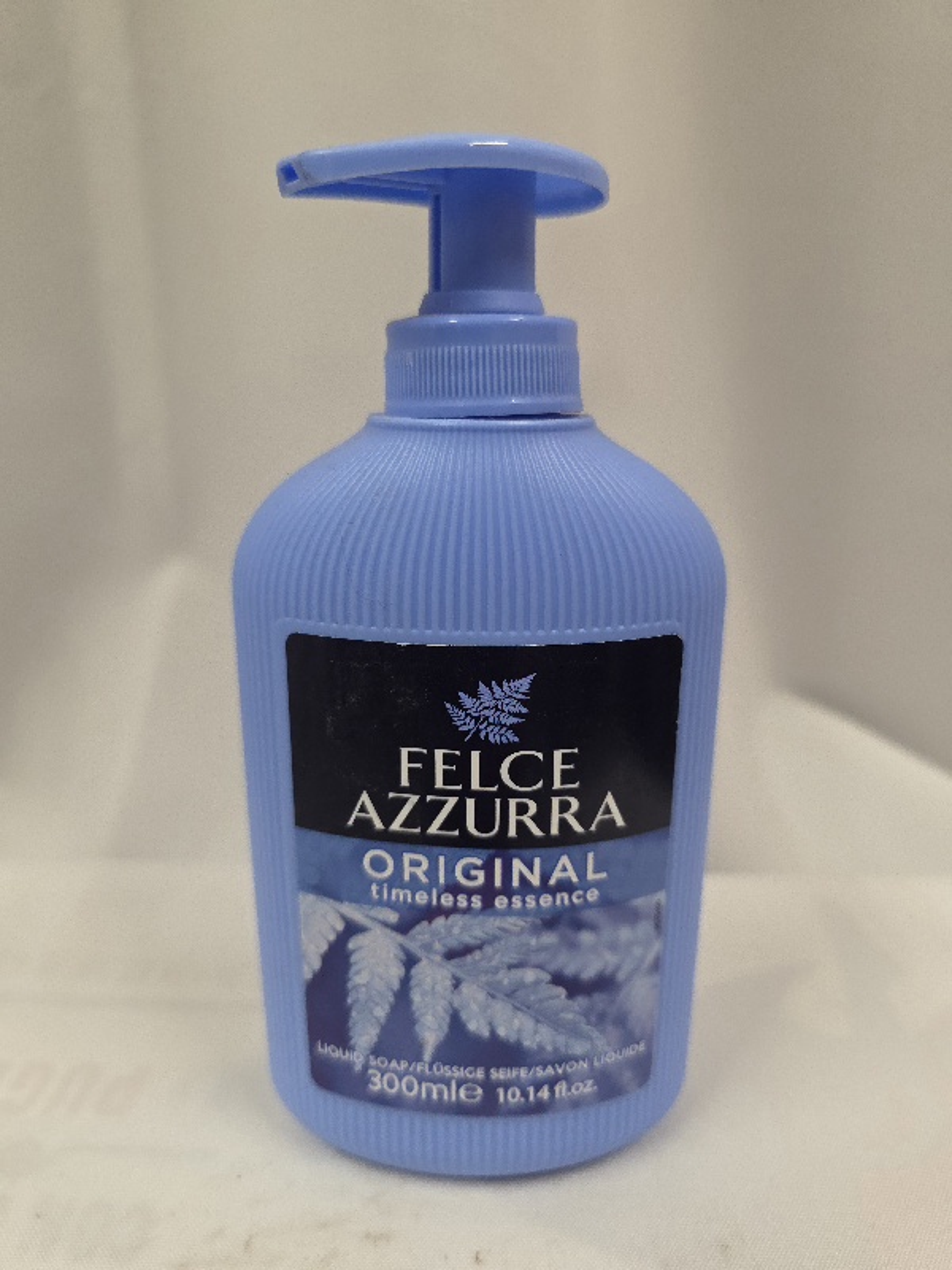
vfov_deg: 73.9
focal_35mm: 23
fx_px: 843
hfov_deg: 58.9
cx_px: 476
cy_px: 635
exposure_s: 1/101
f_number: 1.7
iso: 400
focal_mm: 6.3
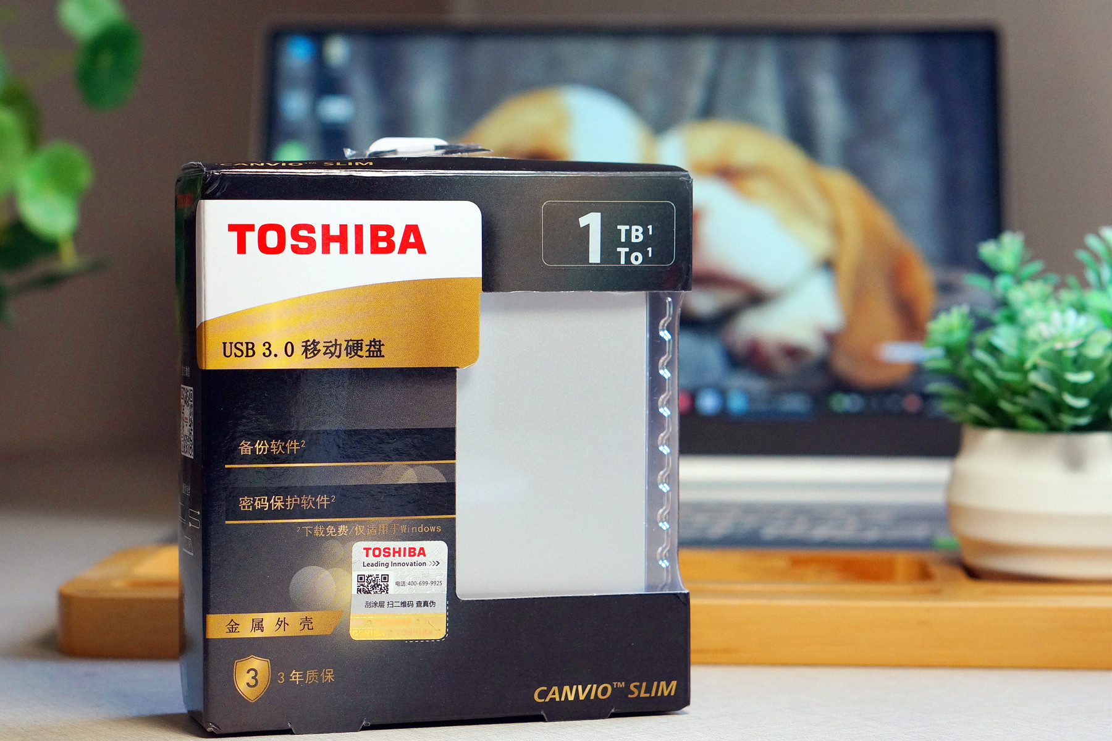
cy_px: 370
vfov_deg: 18.2
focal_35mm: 75
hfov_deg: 27.0
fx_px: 2316
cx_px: 556
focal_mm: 50
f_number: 4
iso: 800
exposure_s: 1/160
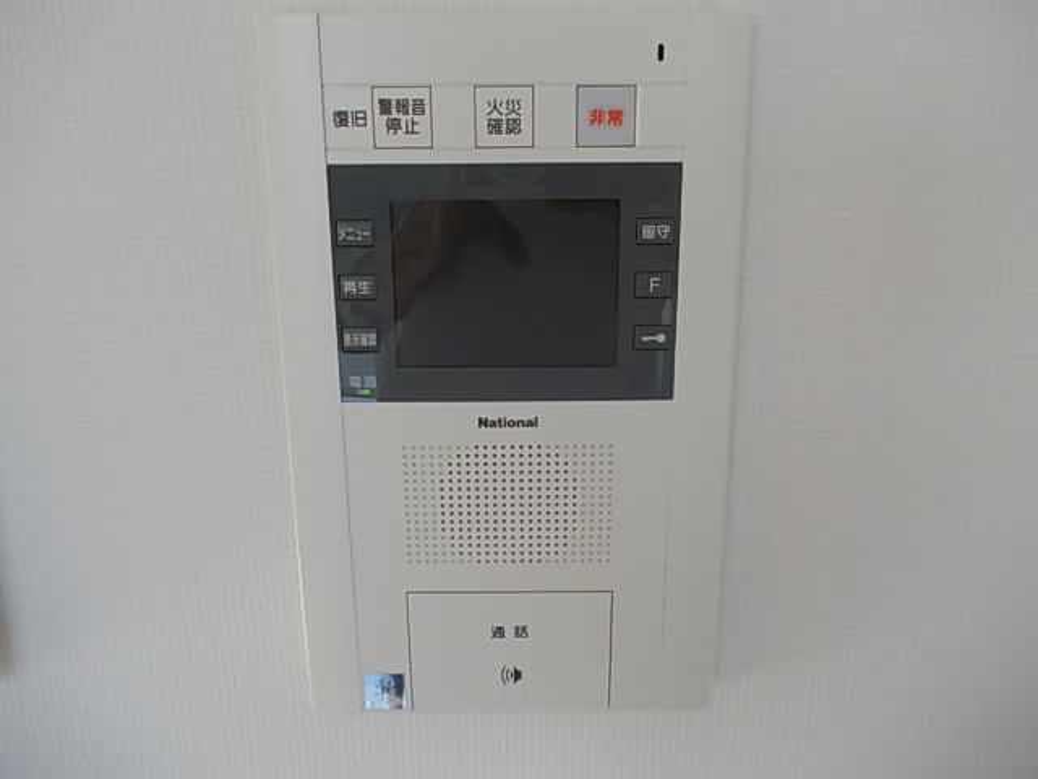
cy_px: 390
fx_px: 840
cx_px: 519
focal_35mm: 28
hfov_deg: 63.4
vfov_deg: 49.7
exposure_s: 1/60
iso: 80
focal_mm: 4
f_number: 2.7
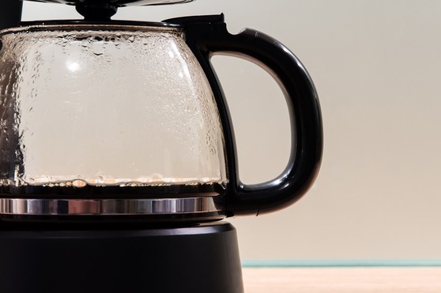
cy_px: 136
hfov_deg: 15.8
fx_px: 1590
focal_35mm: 130
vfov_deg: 10.5
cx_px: 226
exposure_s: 1/8
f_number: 5.3
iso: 400
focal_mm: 62
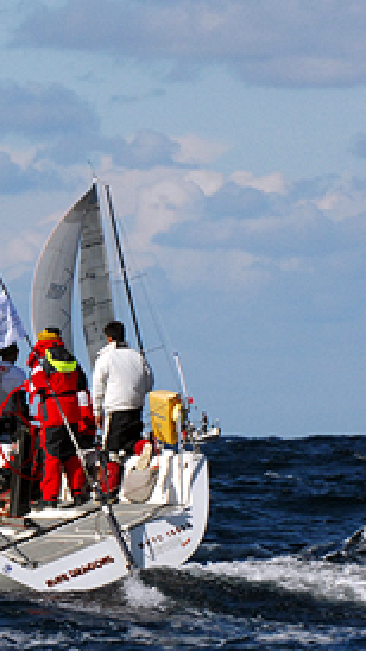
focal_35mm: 481
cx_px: -316
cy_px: 317
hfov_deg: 2.5
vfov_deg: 4.5
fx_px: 8304
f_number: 8
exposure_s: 1/1000
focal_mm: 140
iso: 400
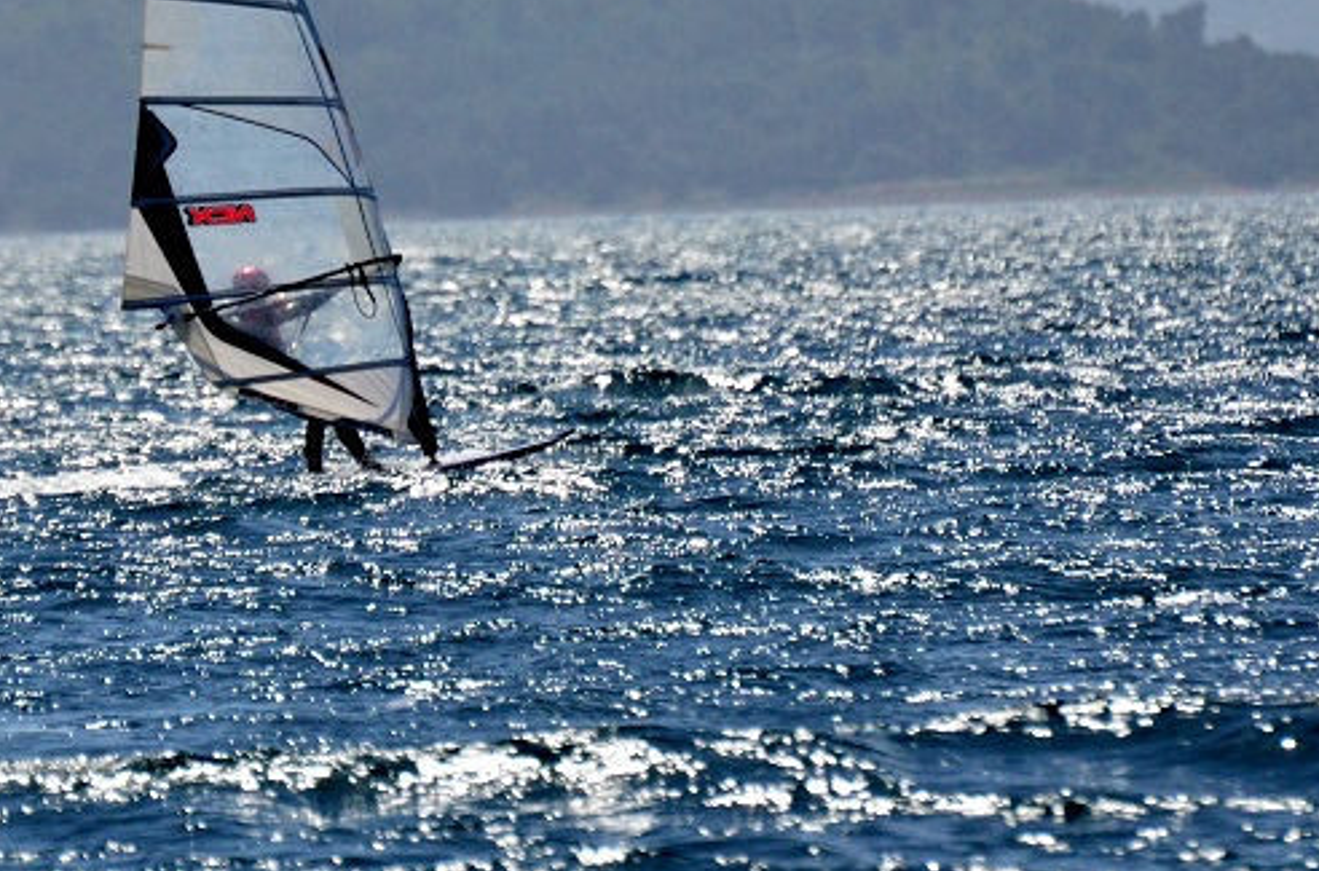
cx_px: 500
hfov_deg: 2.3
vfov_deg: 1.5
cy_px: 114
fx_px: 33391
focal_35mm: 914
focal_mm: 300
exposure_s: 1/8000
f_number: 5.6
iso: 1100
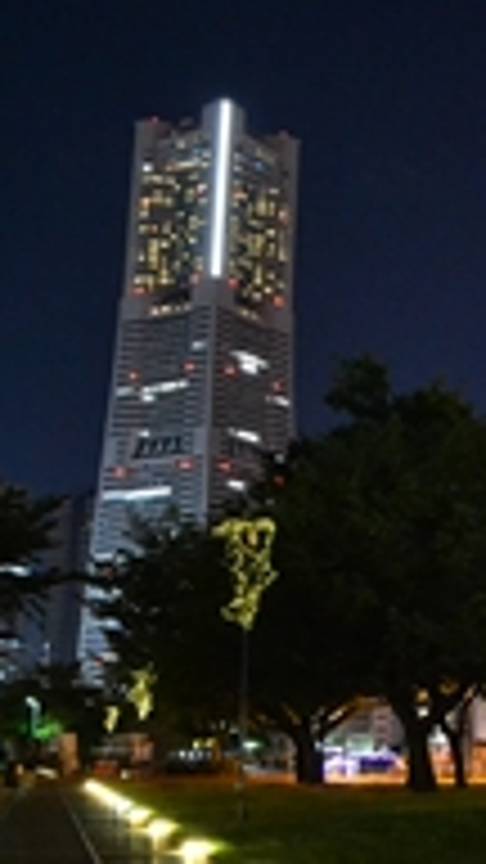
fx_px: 1352
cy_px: 430
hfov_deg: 18.9
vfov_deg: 35.4
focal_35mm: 59
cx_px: 626
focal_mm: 18
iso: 3200
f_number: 9
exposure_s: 1/1.6
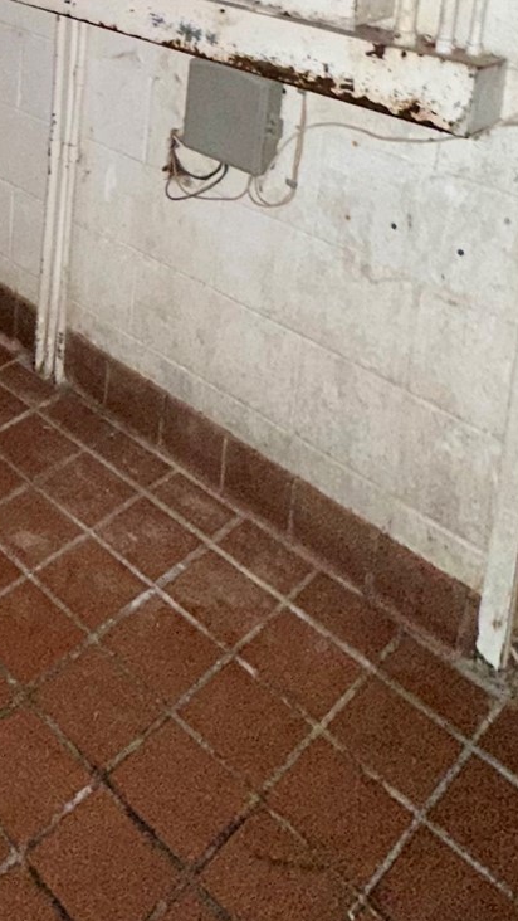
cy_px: -81
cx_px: -31
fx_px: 976
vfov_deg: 41.0
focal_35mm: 40
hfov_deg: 27.5
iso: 250
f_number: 2.2
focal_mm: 2.22
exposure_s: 1/17
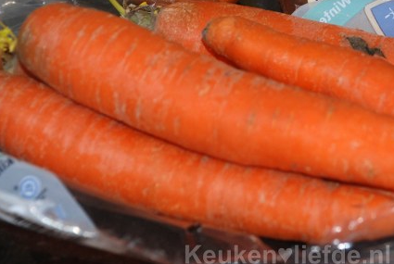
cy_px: 21
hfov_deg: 8.6
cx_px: 287
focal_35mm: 240
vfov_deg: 5.7
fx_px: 2631
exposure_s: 1/60
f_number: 5.6
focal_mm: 85
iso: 200
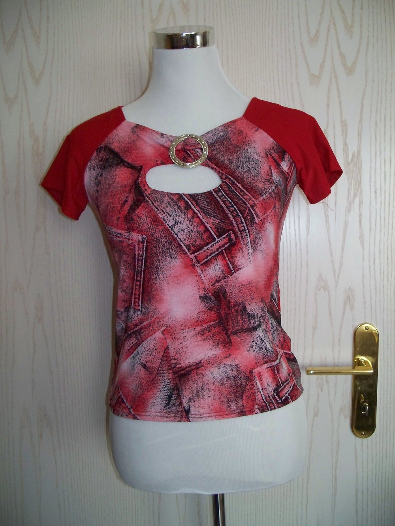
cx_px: 198
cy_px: 263
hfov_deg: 38.7
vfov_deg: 50.1
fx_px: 563
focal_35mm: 37
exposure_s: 1/320
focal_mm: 7.8
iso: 400
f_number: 2.8
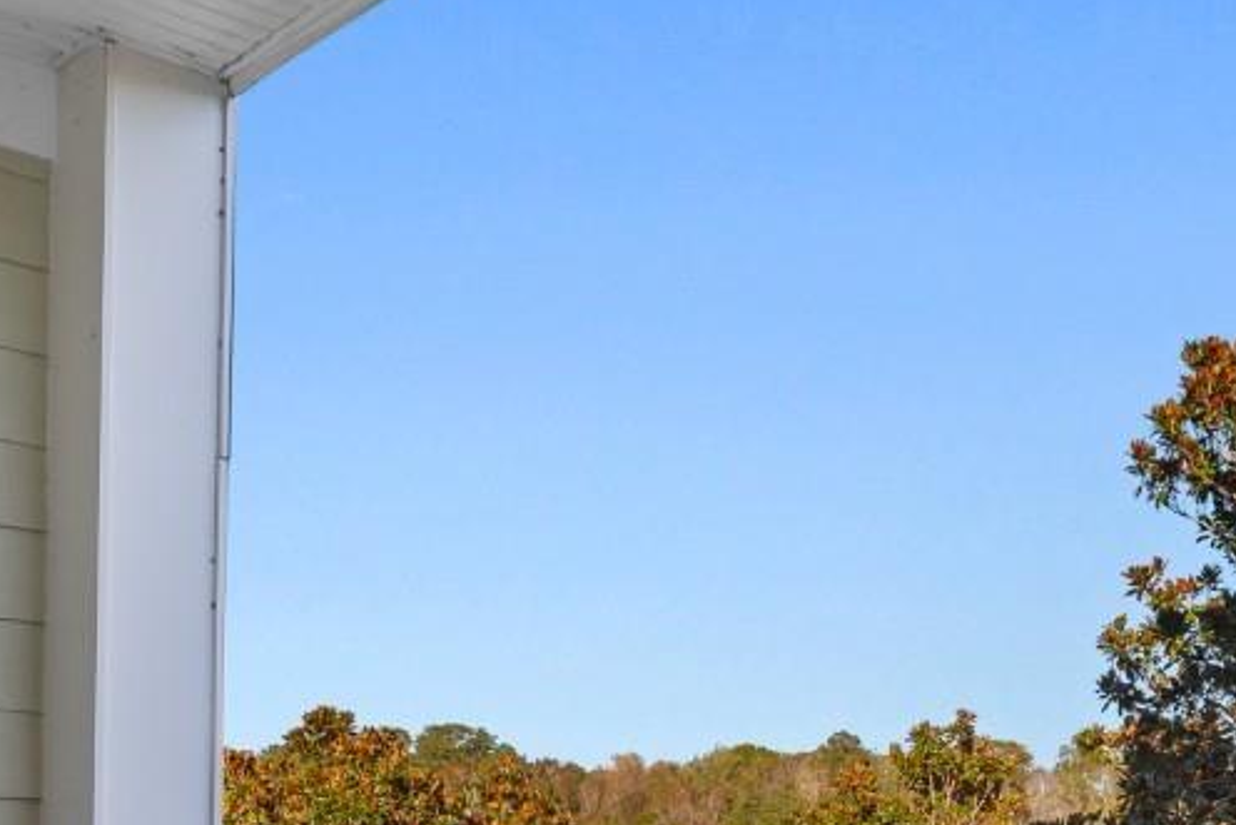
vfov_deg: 25.7
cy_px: 882
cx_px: 763
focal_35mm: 49
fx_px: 1683
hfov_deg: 40.1
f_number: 5.6
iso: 100
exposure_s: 1/125
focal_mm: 10
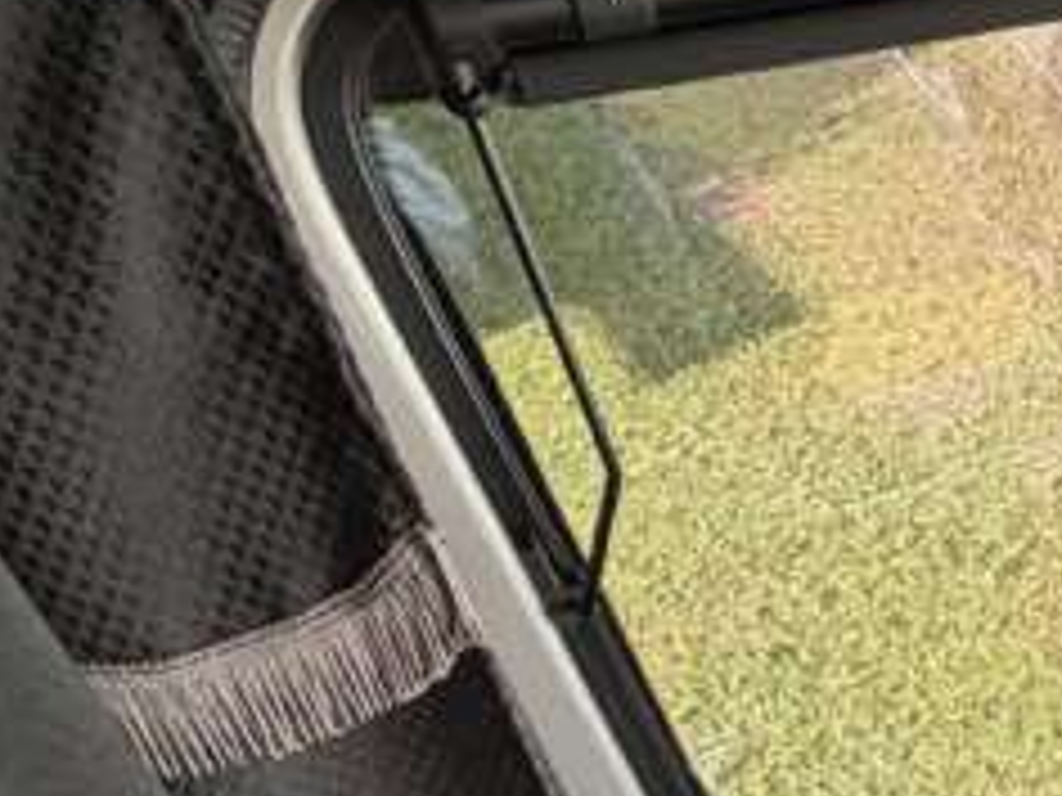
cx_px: 1832
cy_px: 890
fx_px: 1963
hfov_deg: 21.6
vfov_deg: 21.7
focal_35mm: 64
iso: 125
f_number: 2.2
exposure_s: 1/121
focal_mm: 2.22
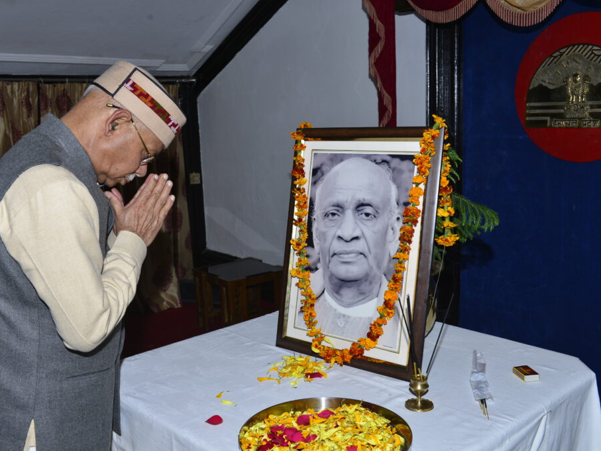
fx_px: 660
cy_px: 226
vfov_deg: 37.7
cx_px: 288
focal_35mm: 38
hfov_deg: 49.0
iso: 500
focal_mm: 35
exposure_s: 1/125
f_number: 8
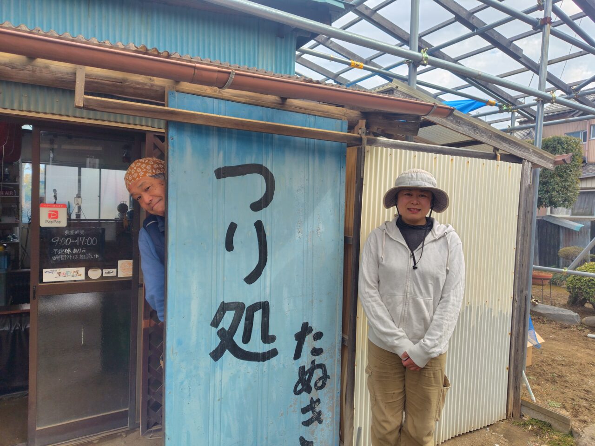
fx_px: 395
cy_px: 223
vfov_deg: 58.9
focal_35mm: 23
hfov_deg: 73.9
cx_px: 298
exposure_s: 1/775
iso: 50
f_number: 1.9
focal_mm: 5.6
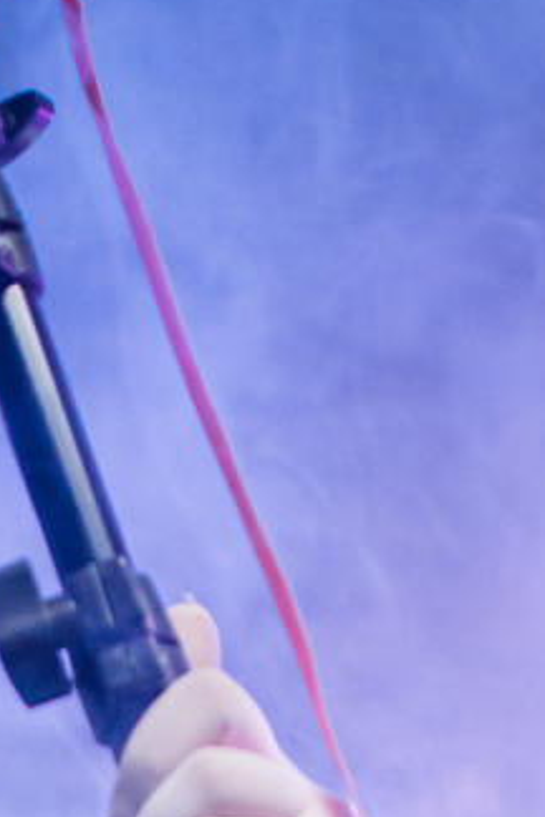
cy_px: 2314
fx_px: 5518
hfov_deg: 5.6
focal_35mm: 243
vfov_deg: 7.6
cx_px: -313
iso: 1600
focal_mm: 35
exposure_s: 1/400
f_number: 1.4
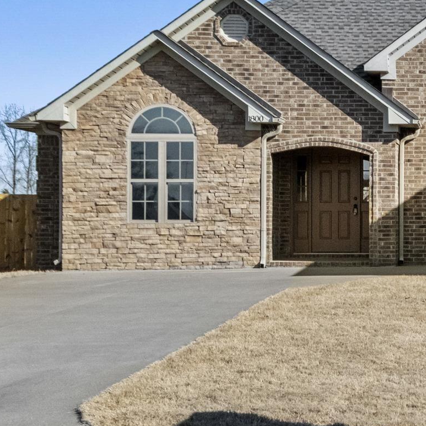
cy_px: 211
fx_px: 1378
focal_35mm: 99
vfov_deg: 17.6
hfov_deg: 16.5
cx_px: 576
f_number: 8
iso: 800
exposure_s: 1/1600
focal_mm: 24
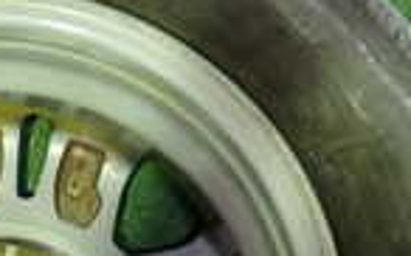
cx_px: -6
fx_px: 1466
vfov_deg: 9.8
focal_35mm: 131
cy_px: 335
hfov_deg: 15.6
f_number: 2.3
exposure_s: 1/30
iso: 800
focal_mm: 5.4
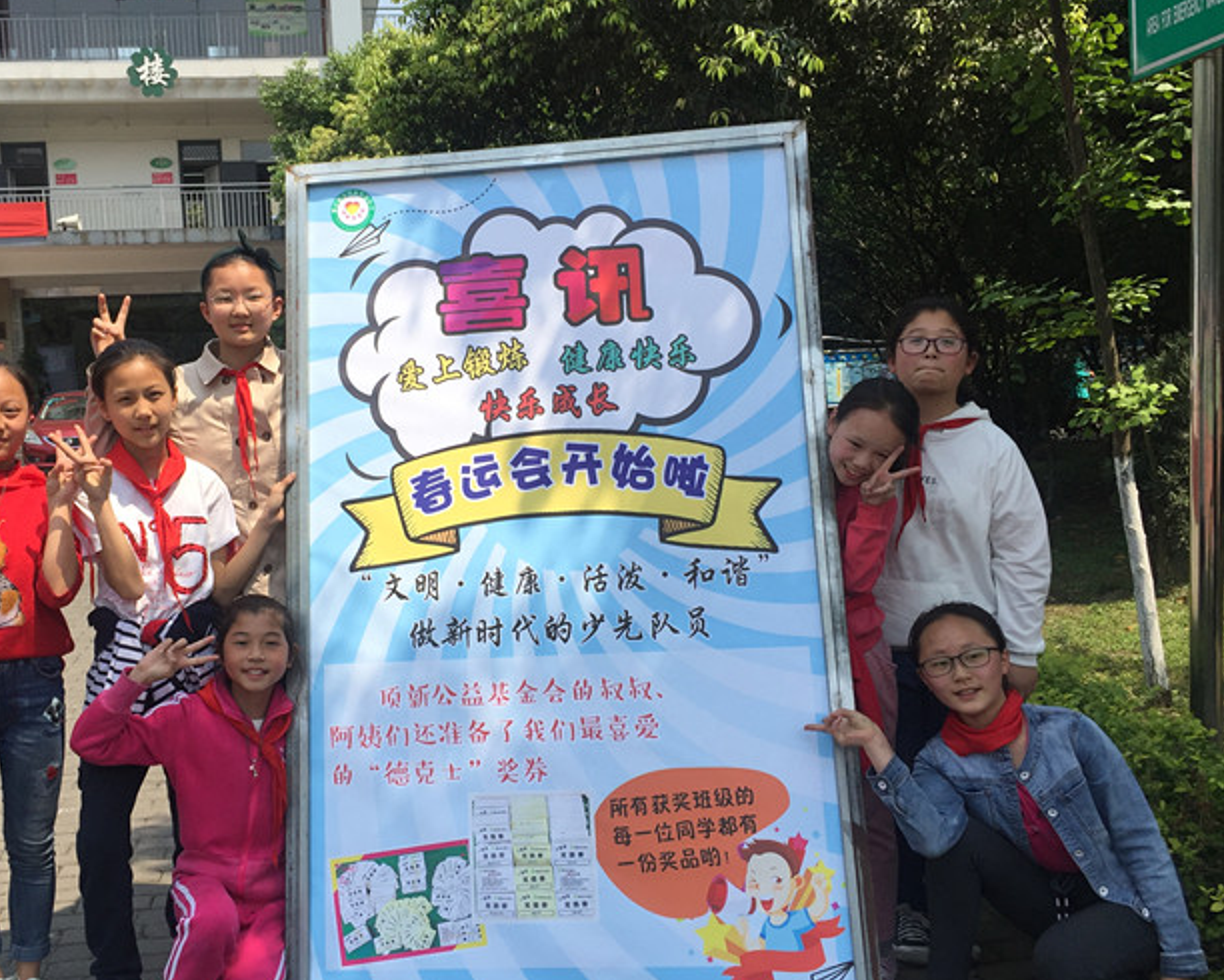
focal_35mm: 37
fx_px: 1341
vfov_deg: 40.1
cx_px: 488
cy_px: 522
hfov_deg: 48.8
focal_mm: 4.15
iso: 32
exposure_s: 1/1799
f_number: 2.2
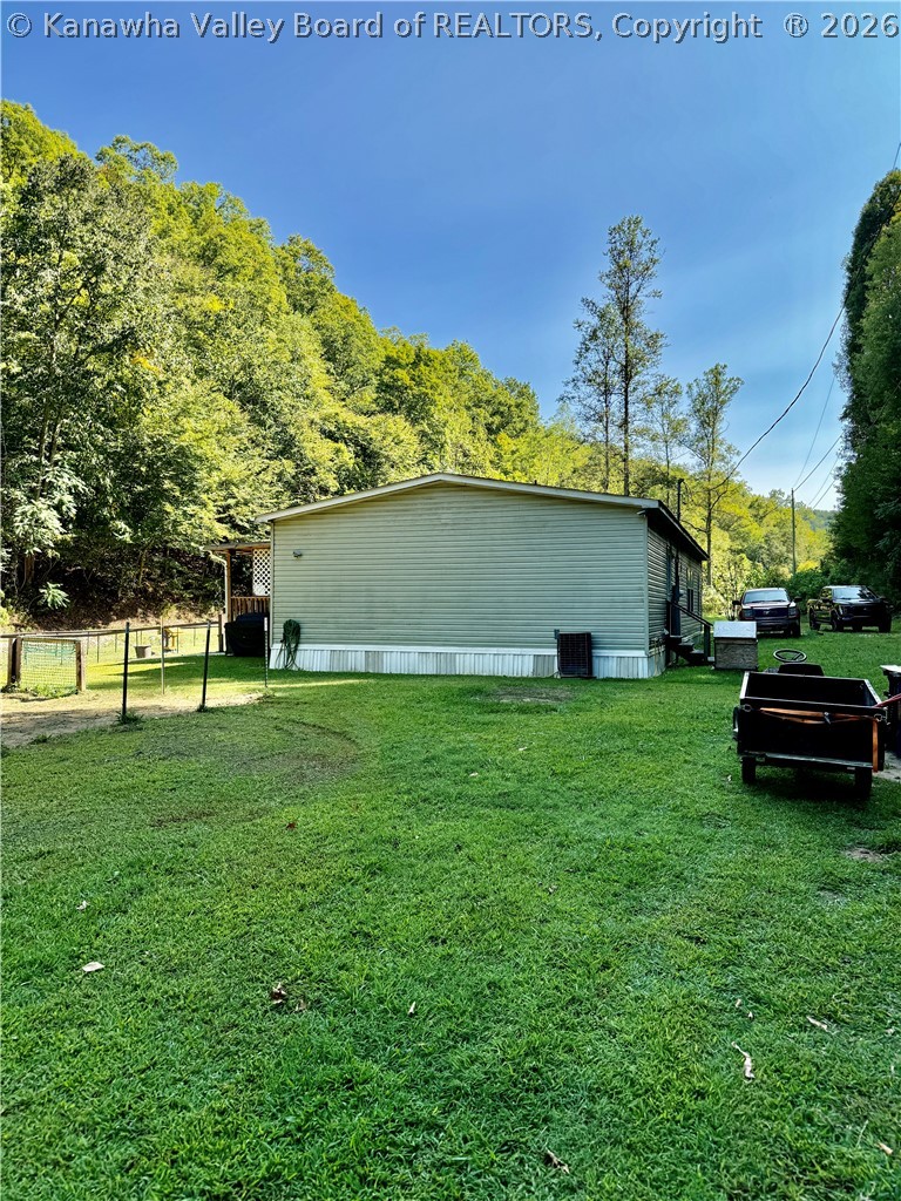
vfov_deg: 71.6
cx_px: 450
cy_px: 600
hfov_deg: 56.8
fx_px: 833
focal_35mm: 24
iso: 80
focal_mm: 6.76
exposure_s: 1/1637
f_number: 1.78
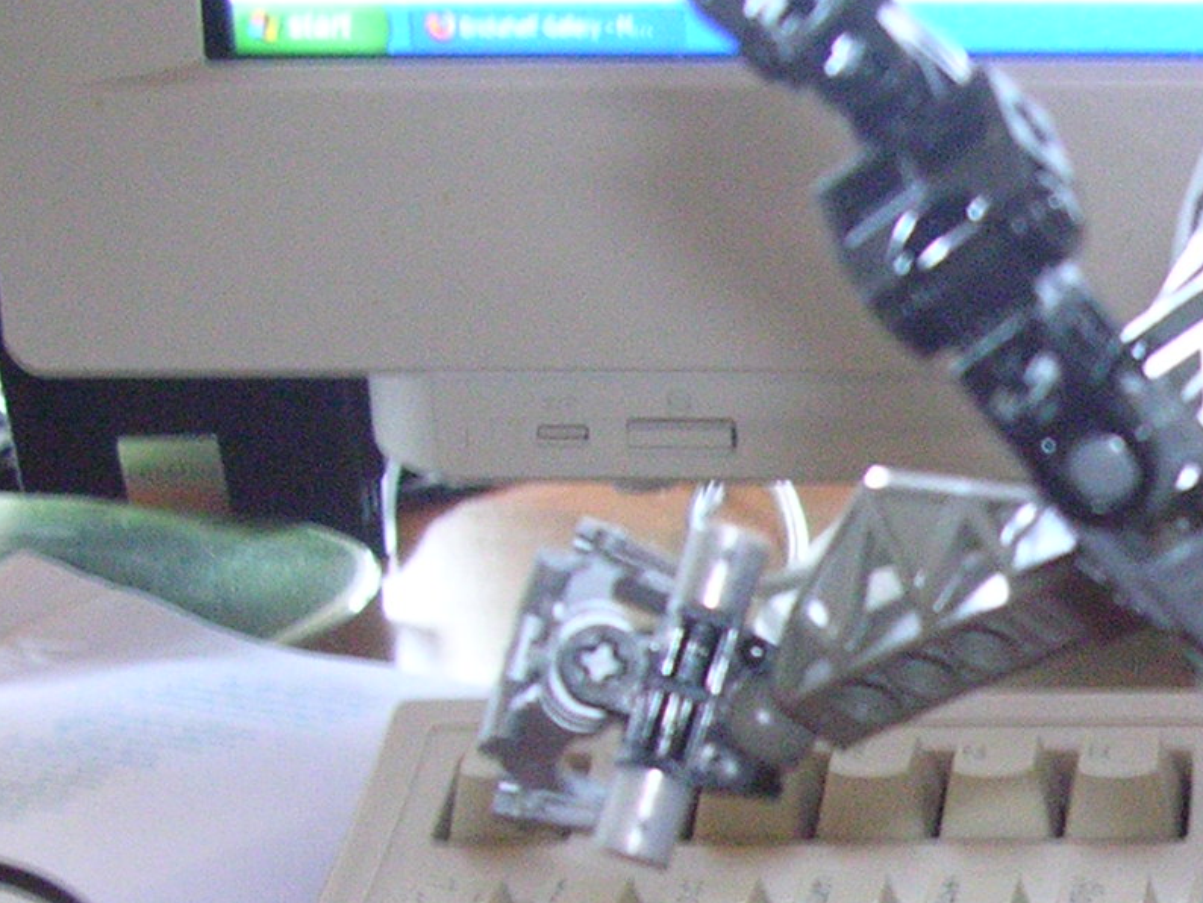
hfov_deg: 18.7
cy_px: 856
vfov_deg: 14.9
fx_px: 3407
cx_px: 1545
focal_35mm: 98
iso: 400
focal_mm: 5.8
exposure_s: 1/5
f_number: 2.8
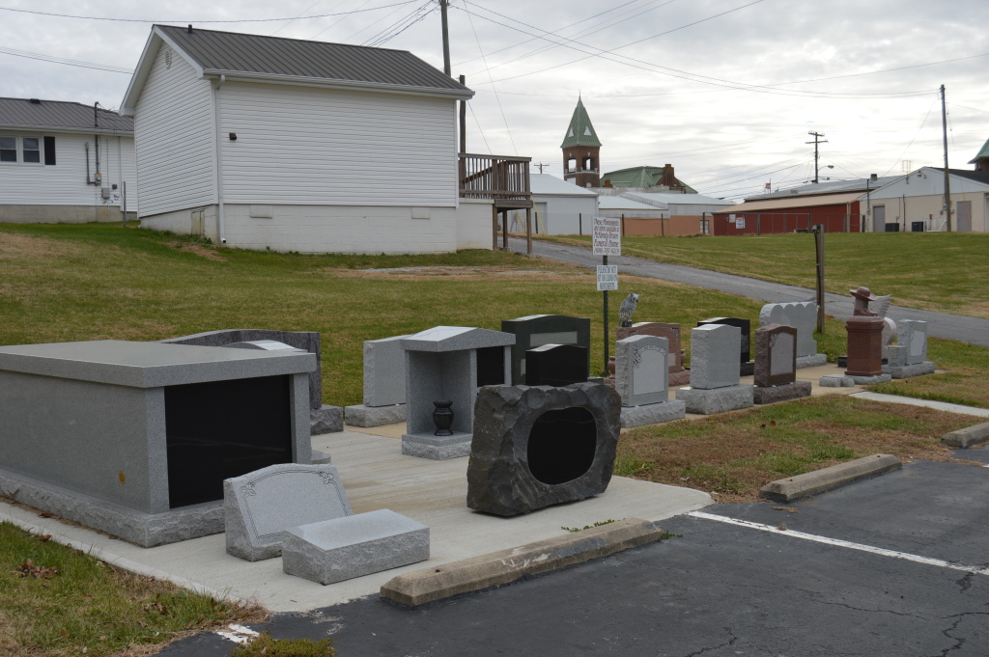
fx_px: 1071
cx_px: 494
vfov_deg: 34.2
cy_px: 328
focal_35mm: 39
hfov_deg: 49.6
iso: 100
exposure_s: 1/200
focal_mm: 26
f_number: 6.3
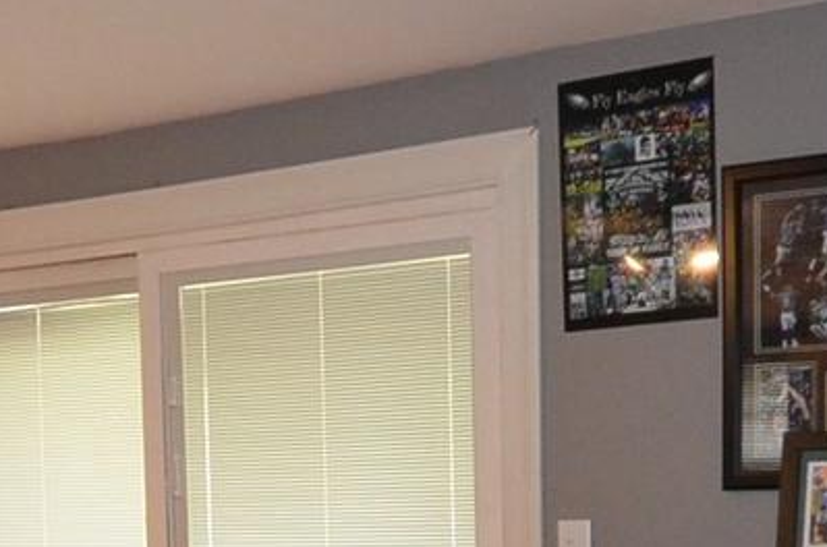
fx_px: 1765
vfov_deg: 16.7
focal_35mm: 77
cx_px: 259
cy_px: 702
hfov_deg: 26.2
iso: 1600
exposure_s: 1/60
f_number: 3.5
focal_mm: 10
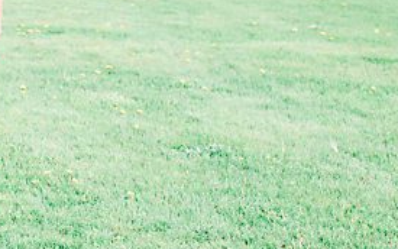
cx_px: -195
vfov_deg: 10.4
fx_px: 1324
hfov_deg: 15.8
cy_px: -131
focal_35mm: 122
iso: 500
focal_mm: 35
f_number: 2.5
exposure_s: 1/5000
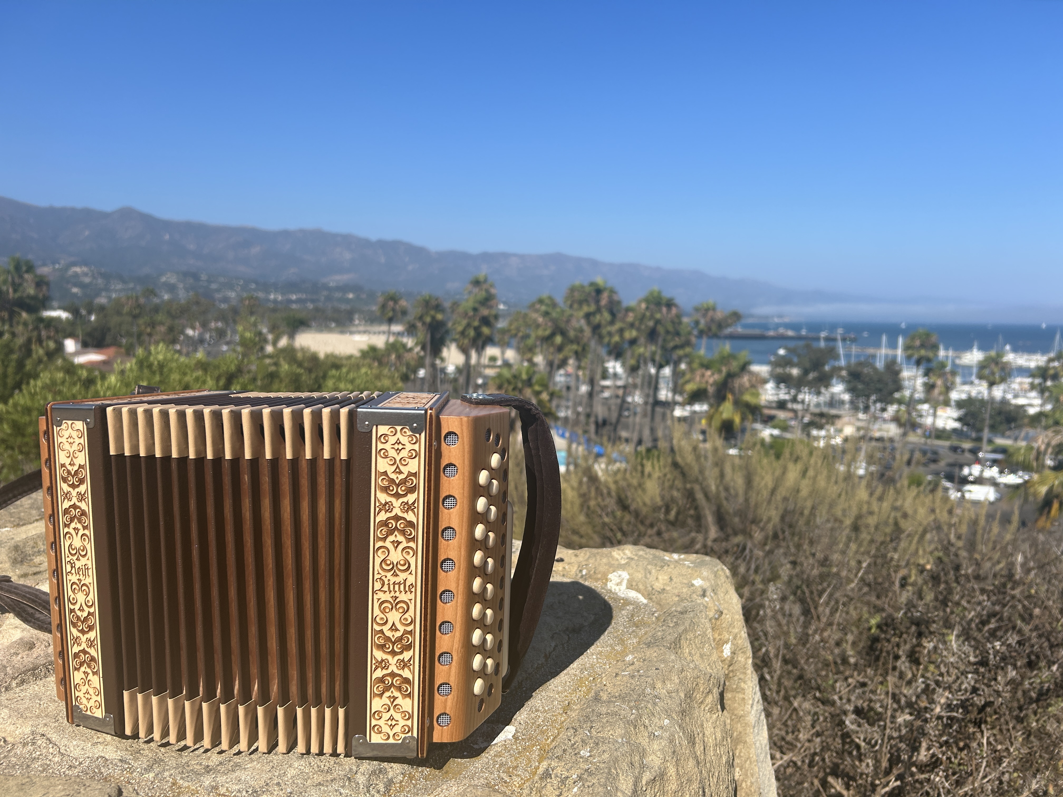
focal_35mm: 26
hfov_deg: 67.3
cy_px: 398
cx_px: 532
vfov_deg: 53.1
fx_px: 798
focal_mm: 5.7
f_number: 1.5
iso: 50
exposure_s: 1/4444
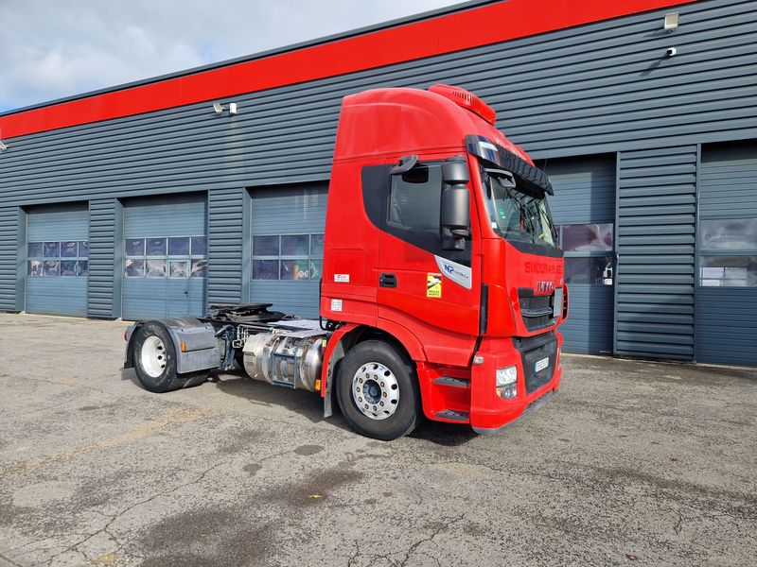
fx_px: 503
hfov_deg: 73.9
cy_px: 284
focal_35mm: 23
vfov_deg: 58.9
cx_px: 378
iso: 50
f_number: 1.8
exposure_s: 1/7299
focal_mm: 5.4
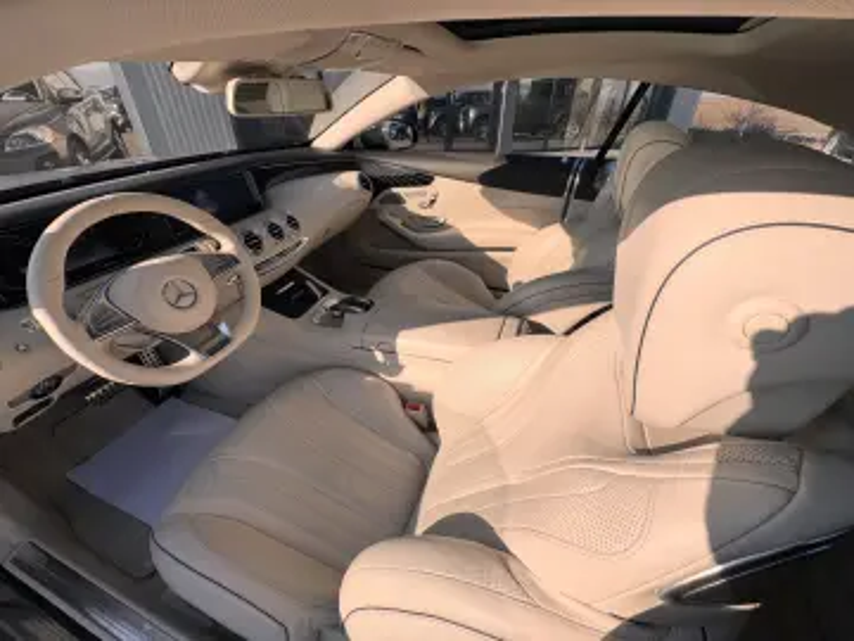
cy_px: 320
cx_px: 427
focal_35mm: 14
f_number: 2.2
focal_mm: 2.22
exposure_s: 1/2494
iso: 50
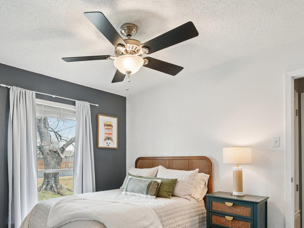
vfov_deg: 60.0
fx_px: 193
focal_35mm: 22
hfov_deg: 75.7
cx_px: 124
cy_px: 148
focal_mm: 10
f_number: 8
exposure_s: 1/30
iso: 400
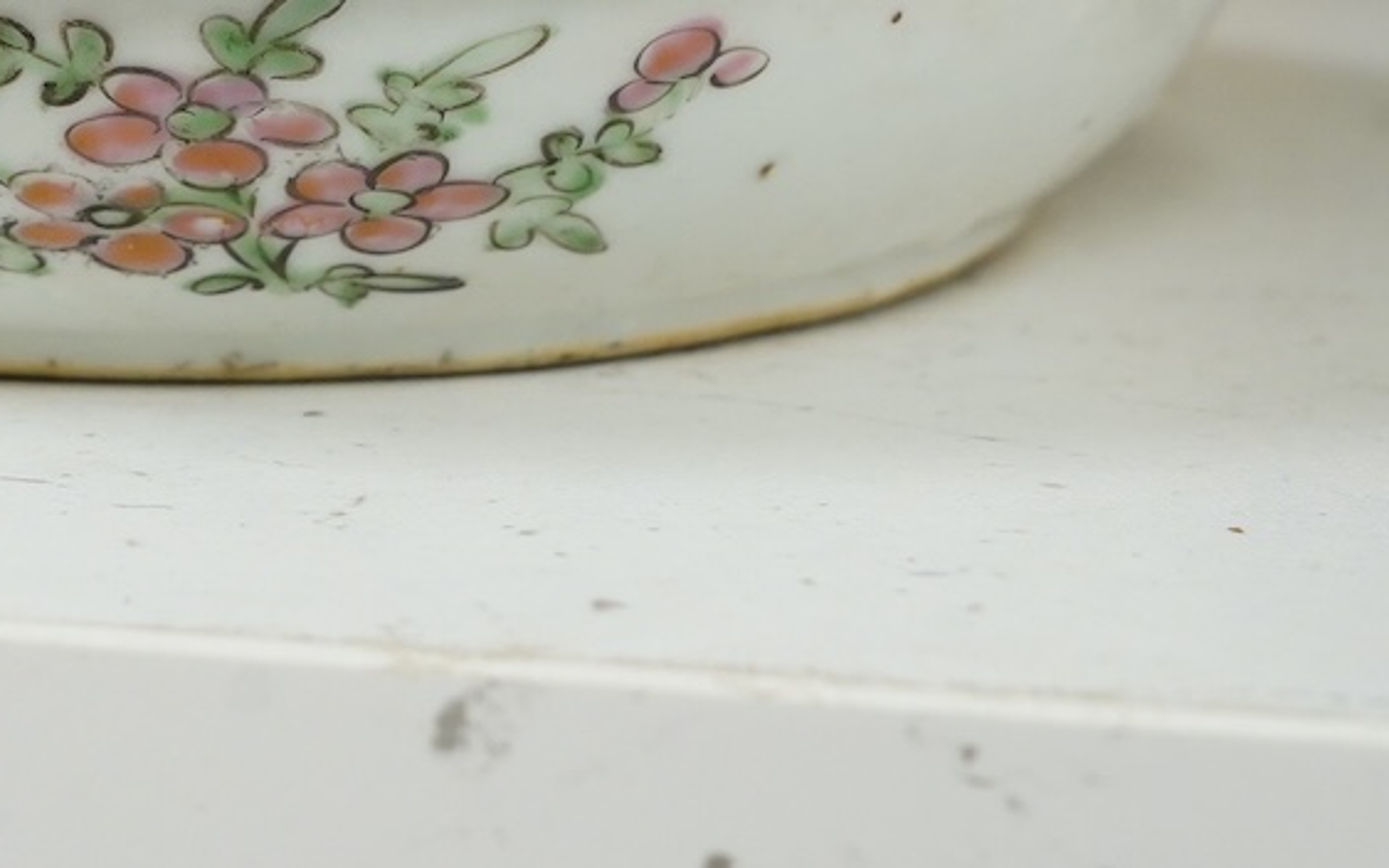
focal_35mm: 87
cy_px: -11
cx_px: 154
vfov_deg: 14.8
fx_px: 3294
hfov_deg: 23.2
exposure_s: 1/80
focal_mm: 28
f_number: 7.1
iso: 2500
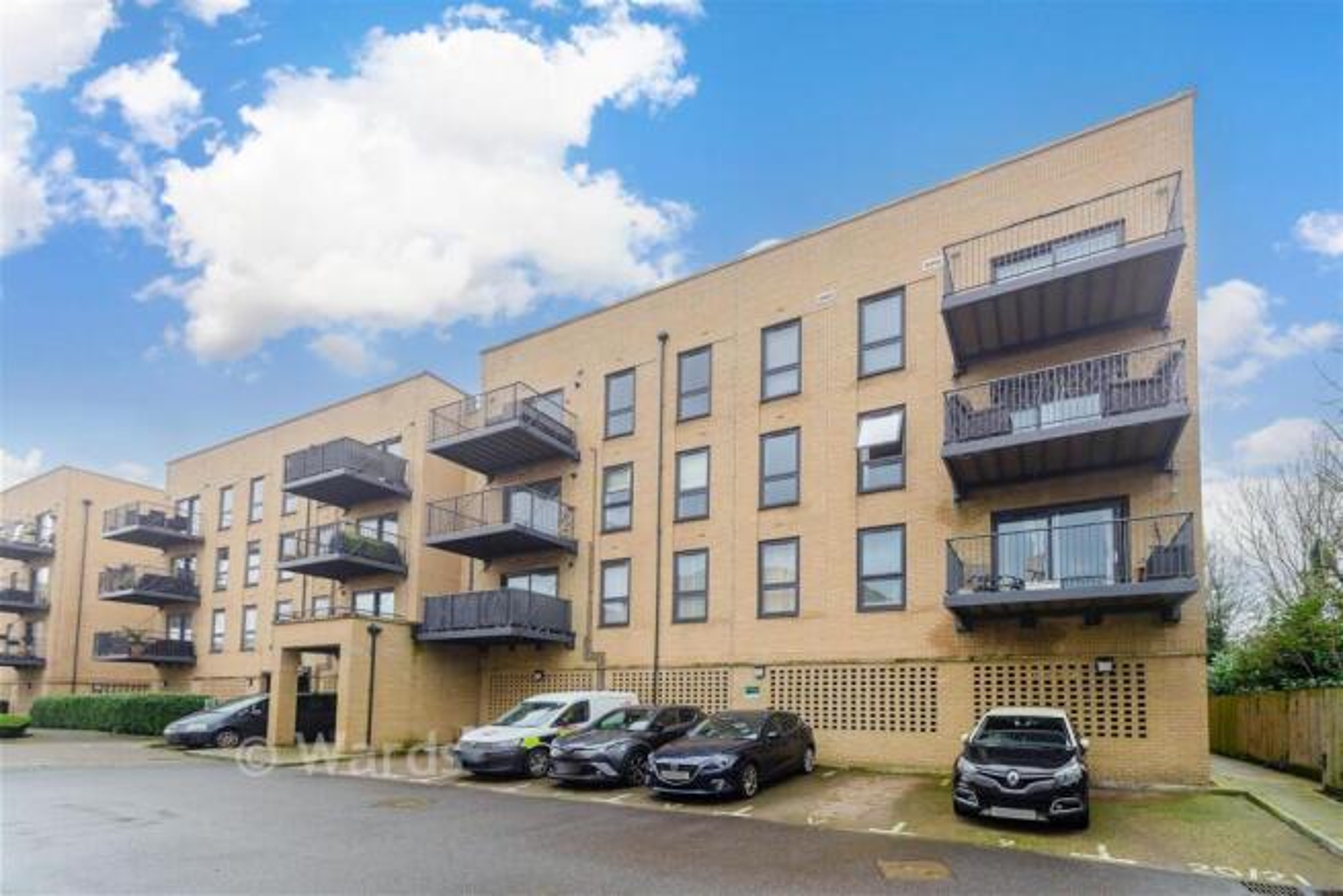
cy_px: 448
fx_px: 522
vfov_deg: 81.2
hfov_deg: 104.2
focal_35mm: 14
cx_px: 672
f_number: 8
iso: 400
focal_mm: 14
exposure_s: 1/320
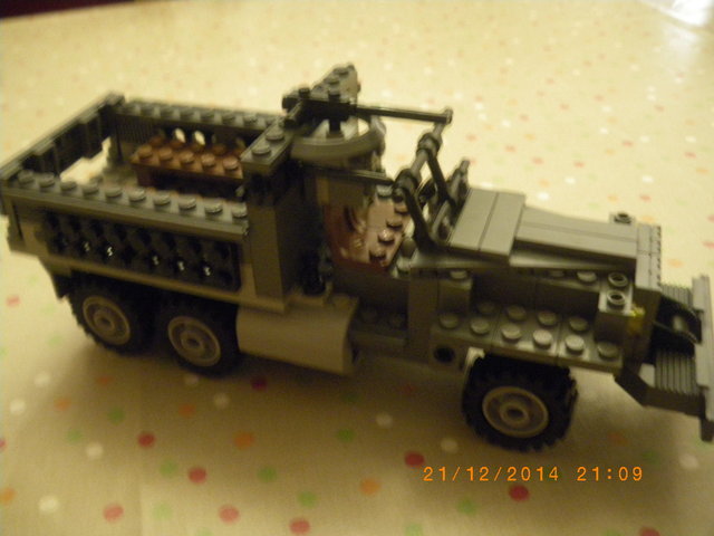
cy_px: 268
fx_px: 743
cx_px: 357
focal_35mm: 36
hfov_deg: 51.4
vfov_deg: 39.7
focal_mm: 6.3
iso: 800
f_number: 3.5
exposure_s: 1/4
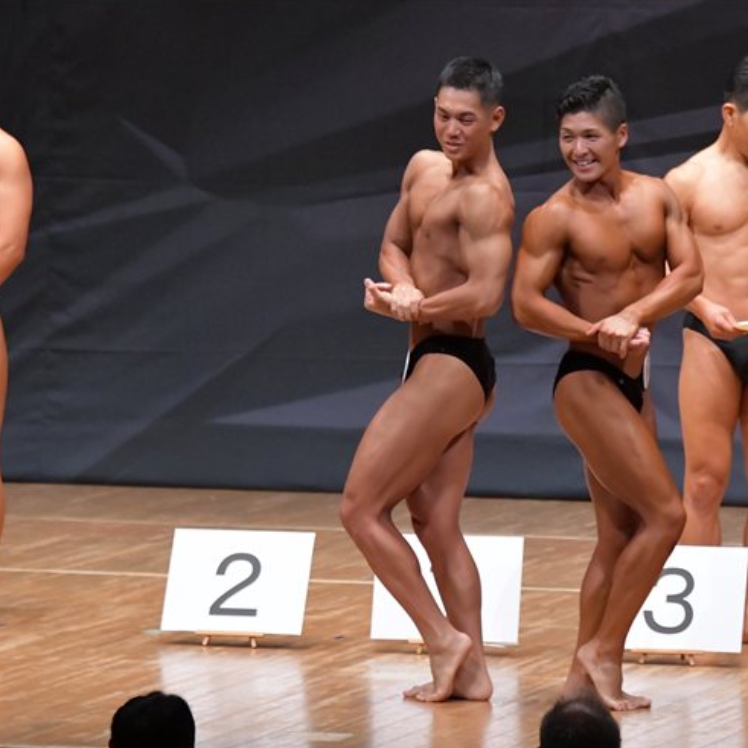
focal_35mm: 342
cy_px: 388
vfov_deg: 5.1
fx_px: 8361
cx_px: 510
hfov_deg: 5.1
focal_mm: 170
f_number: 5.6
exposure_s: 1/400
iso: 8000
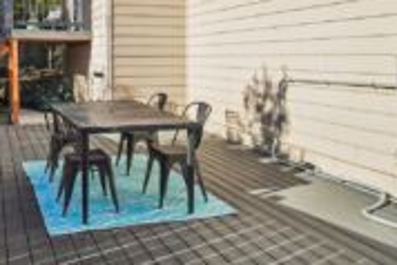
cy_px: 63
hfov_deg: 51.5
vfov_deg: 36.0
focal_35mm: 36
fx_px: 397
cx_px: 116
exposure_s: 1/2000
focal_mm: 16
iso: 1600
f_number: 8
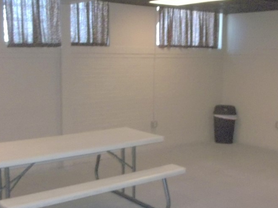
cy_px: 109
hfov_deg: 37.4
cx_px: 156
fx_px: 410
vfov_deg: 28.5
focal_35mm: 51
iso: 400
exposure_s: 1/30
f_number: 3.3
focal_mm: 5.9
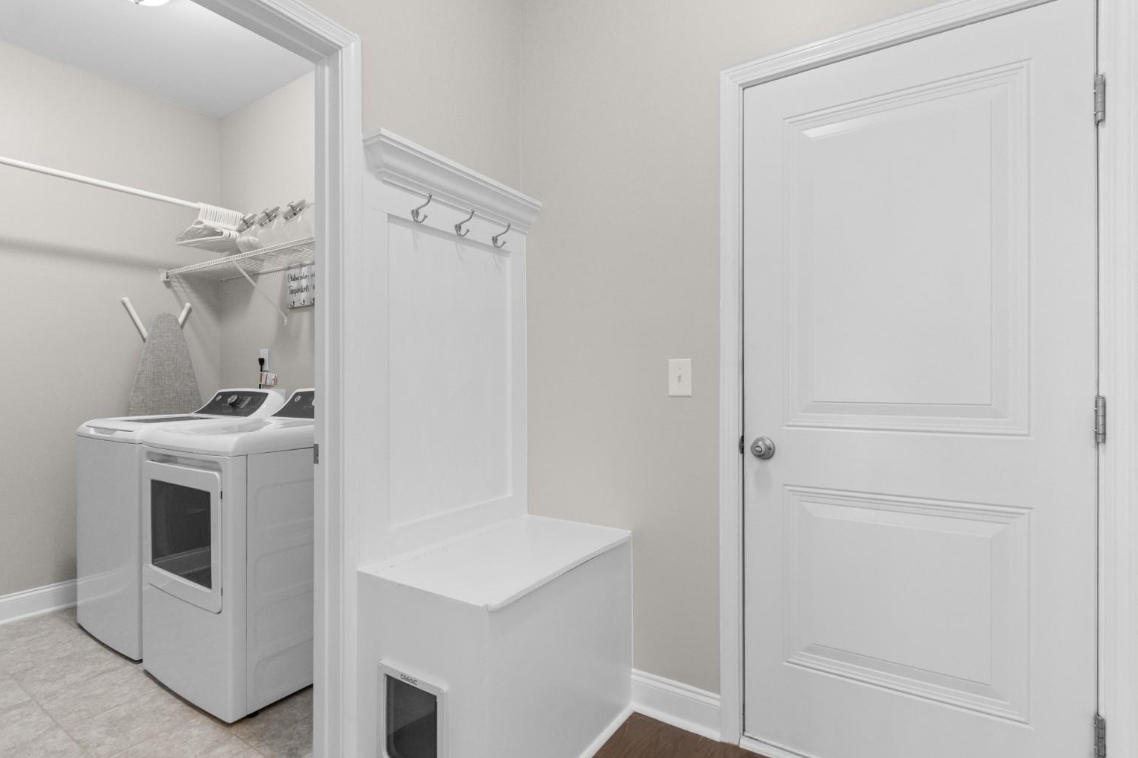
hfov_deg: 93.2
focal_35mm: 17
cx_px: 547
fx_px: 537
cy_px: 381
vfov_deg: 70.4
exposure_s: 2
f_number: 4.8
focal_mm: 11
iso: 100
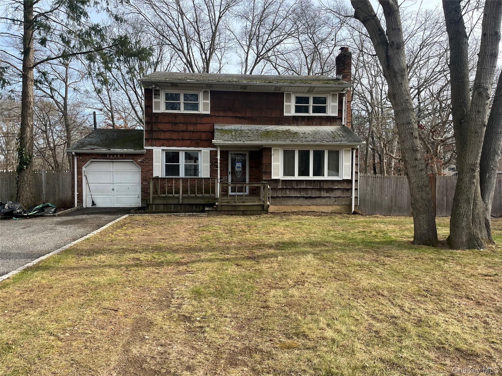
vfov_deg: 53.1
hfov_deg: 67.3
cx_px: 251
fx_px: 377
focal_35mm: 26
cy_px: 188
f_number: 1.6
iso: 50
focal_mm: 5.1
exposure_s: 1/928
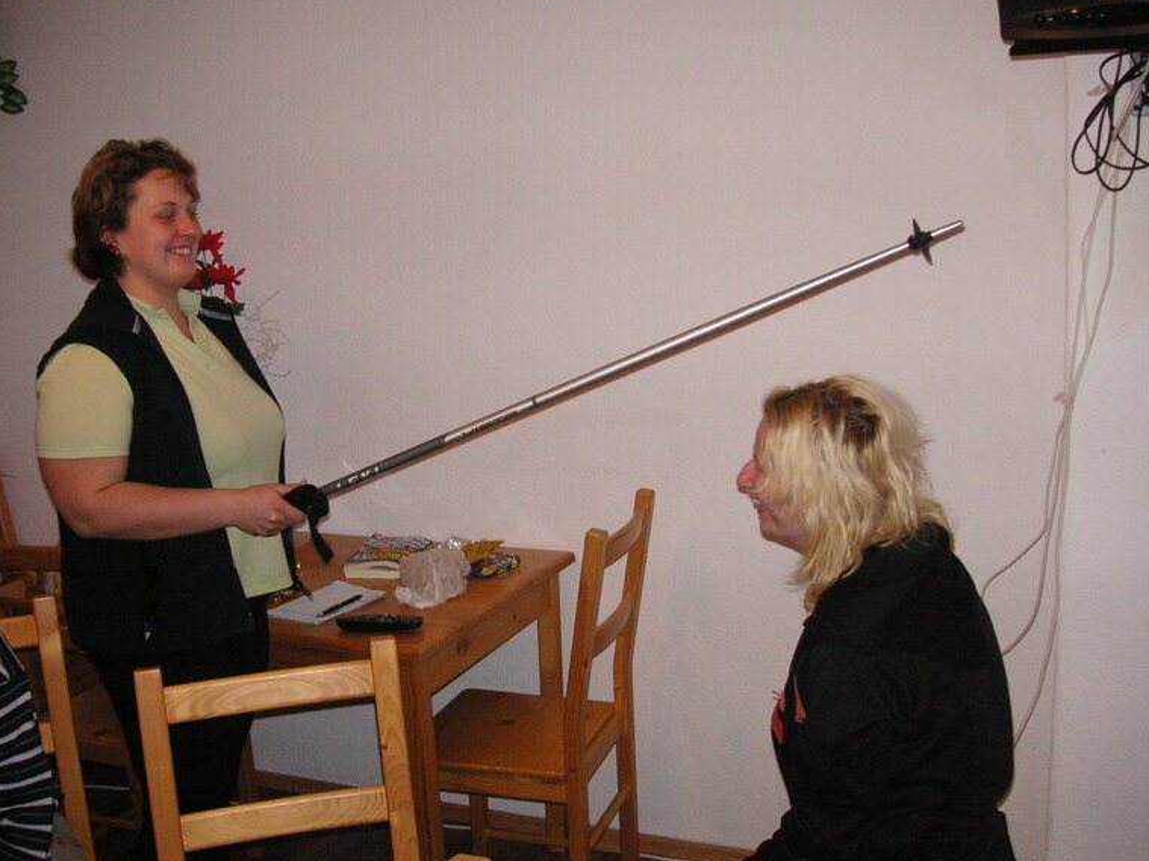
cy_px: 437
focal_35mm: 39
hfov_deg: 47.9
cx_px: 556
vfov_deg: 36.8
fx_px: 1294
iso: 160
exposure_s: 1/45
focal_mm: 6.1
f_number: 2.8
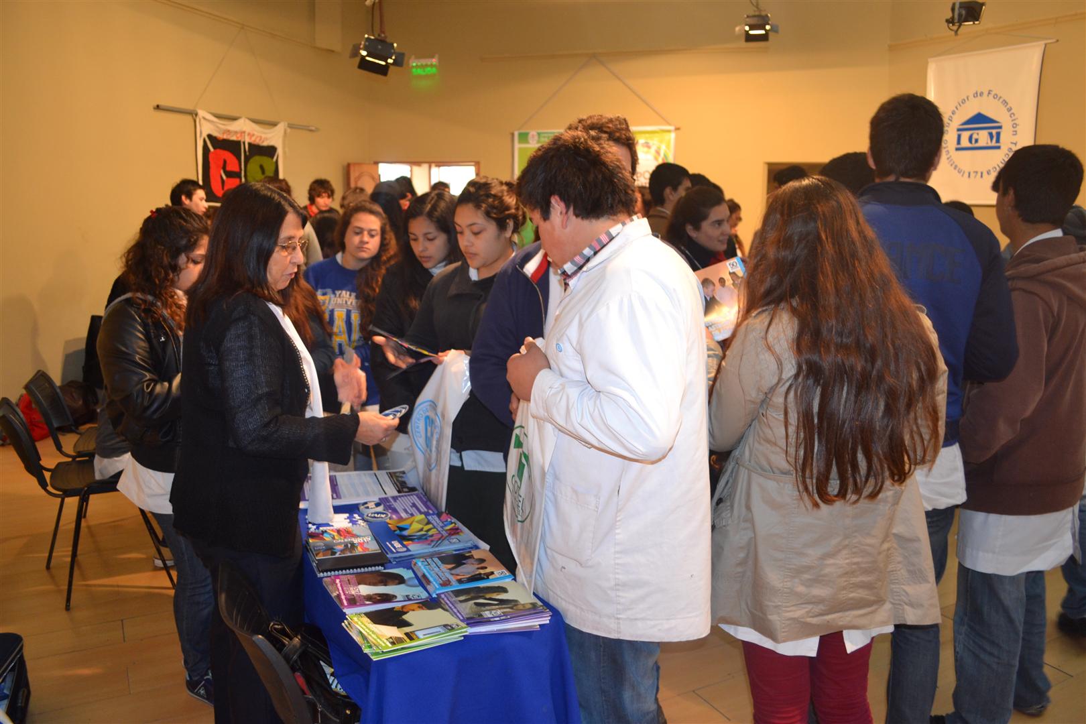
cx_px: 543
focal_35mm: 27
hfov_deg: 67.4
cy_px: 362
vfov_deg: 47.9
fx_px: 814
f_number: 3.5
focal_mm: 18
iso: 720
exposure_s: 1/60
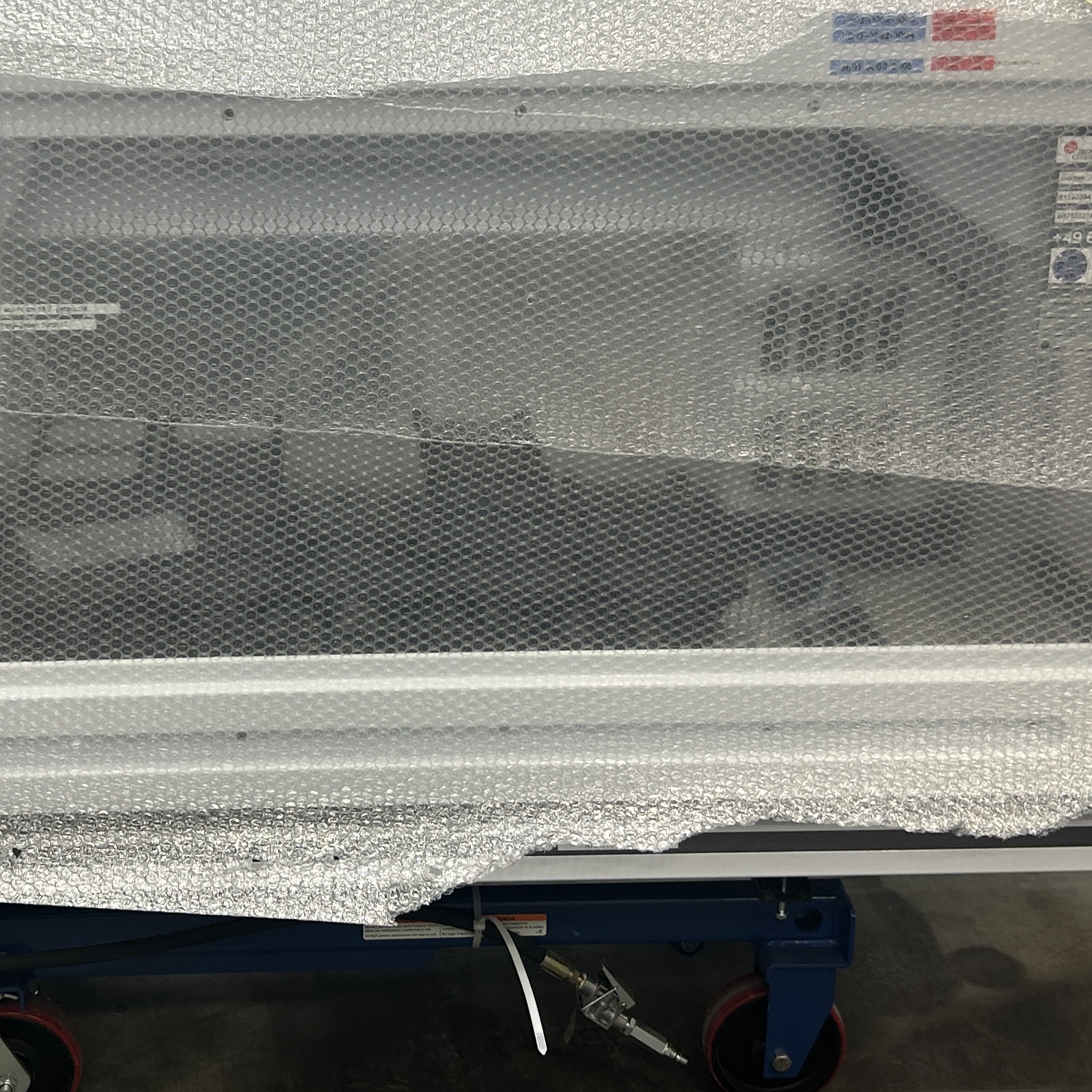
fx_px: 2070
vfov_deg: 29.3
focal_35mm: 58
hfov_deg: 29.3
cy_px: 351
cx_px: 347
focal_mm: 5.7
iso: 50
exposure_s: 1/100
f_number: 1.5
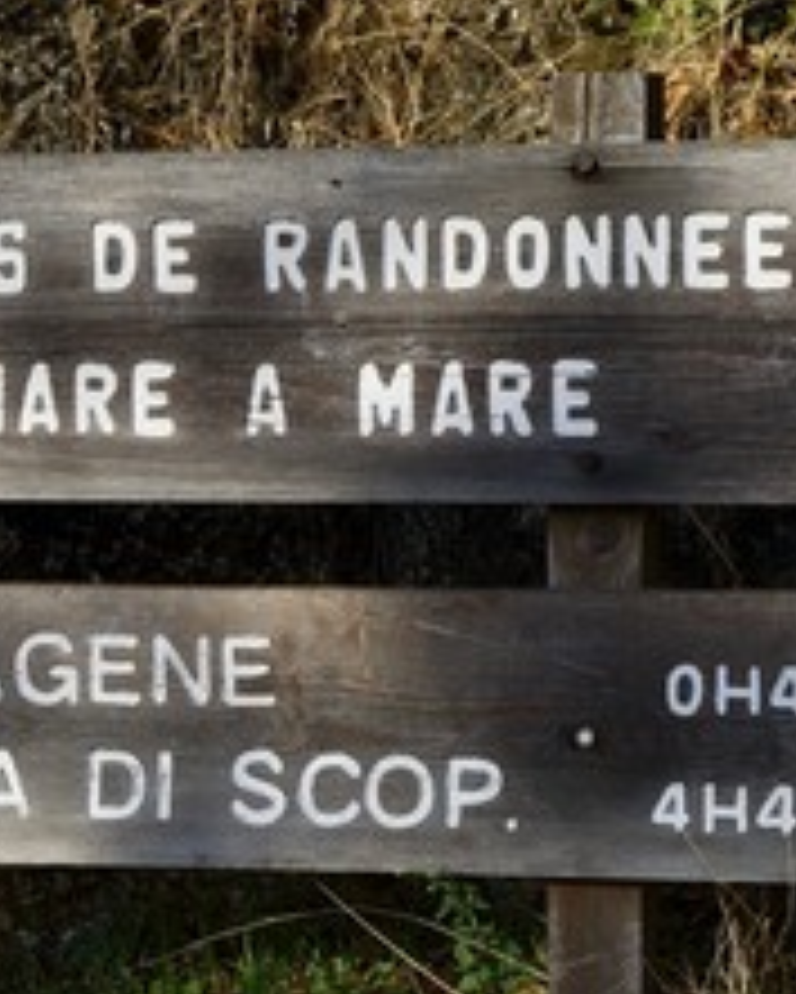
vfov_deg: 10.6
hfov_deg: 8.5
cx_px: 121
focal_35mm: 182
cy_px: 504
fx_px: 5356
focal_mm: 102
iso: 200
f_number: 11
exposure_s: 1/250
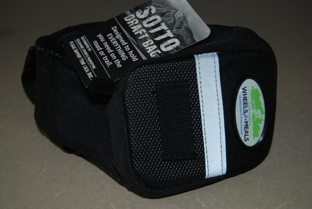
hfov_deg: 35.0
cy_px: 104
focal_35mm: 57
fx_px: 495
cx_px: 156
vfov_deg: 23.8
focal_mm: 38
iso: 200
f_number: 4.8
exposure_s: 1/60
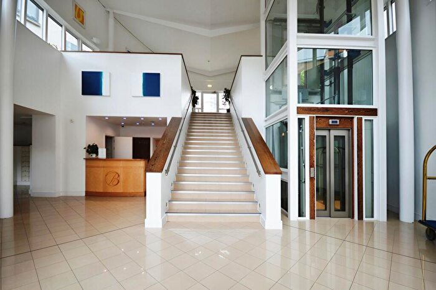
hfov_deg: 100.4
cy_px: 145
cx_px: 218
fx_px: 182
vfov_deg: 77.3
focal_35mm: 15
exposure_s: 1/100
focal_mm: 10
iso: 400
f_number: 5
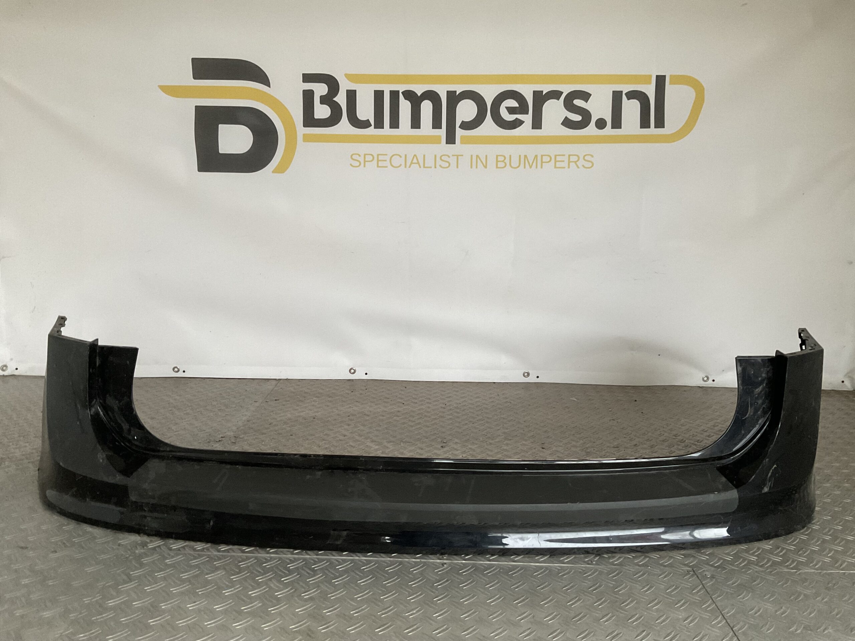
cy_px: 320
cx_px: 428
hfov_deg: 61.7
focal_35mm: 29
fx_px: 716
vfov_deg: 48.2
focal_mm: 3
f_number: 1.8
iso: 250
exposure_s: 1/60
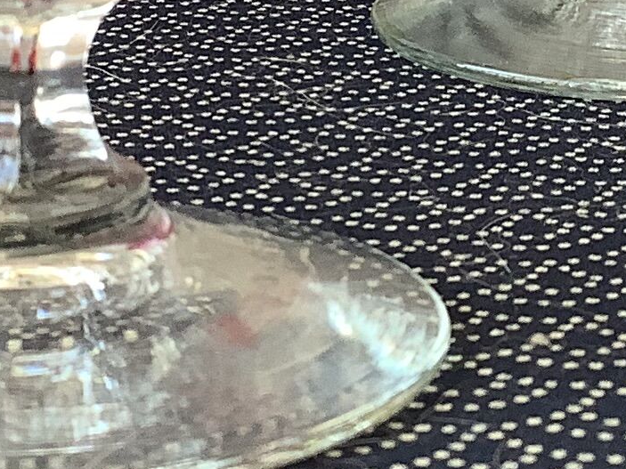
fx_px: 2604
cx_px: 322
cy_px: 61
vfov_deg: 10.3
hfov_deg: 13.7
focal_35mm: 144
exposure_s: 1/60
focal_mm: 3.3
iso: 50
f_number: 2.4
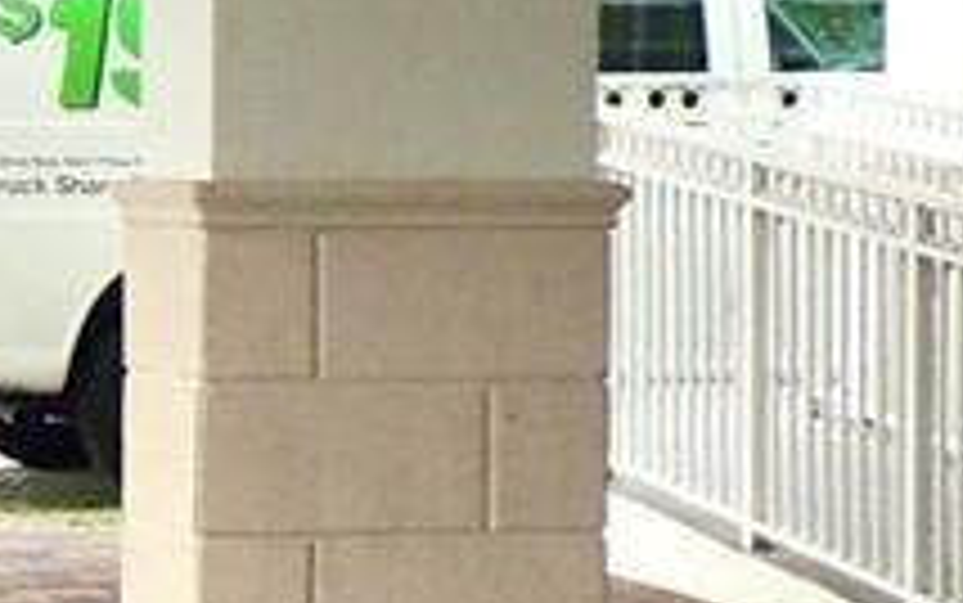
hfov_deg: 10.2
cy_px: 162
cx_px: -909
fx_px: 4989
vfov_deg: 6.9
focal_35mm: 190
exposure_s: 1/320
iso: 100
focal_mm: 4.3
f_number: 3
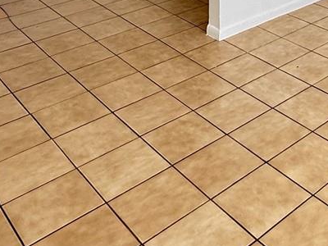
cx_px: 339
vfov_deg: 20.4
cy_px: -169
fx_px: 531
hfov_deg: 31.4
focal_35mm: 56
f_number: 2.2
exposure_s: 1/120
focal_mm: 2.22
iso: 125
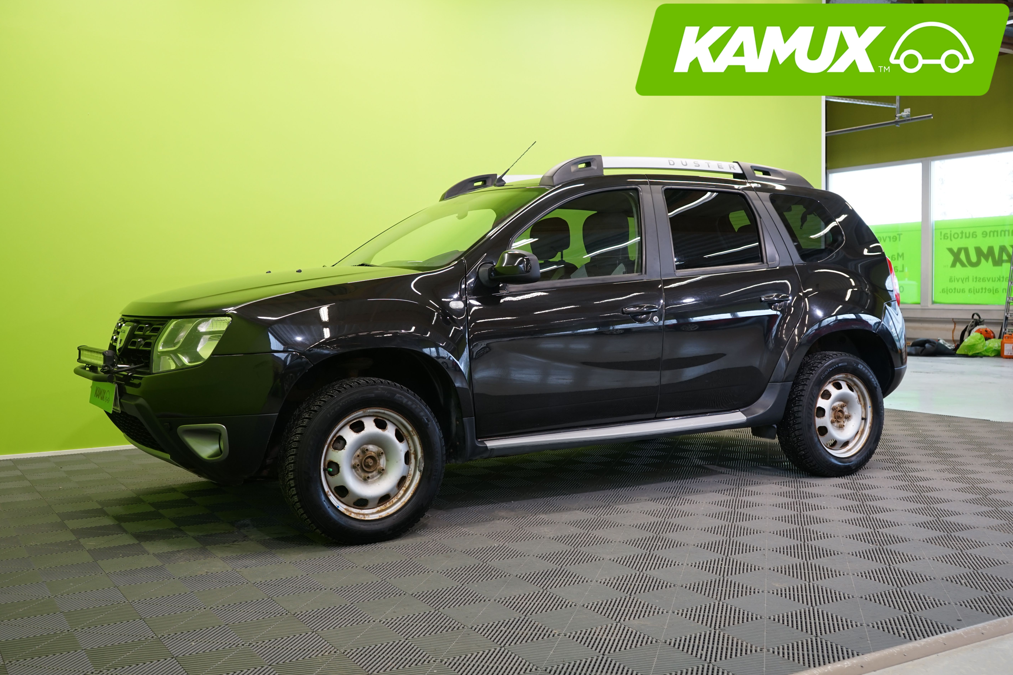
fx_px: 1013
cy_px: 327
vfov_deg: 36.9
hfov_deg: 53.1
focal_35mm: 36
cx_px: 501
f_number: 5
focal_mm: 34
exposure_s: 1/30
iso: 500
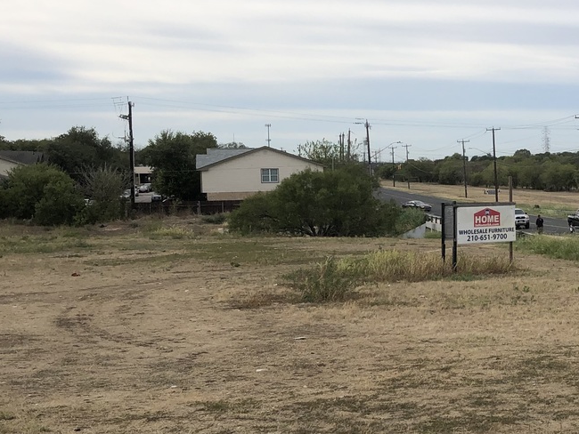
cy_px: 235
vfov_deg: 23.7
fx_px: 1037
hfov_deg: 30.0
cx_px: 508
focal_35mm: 62
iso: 20
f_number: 1.8
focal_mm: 3.99
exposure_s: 1/2404
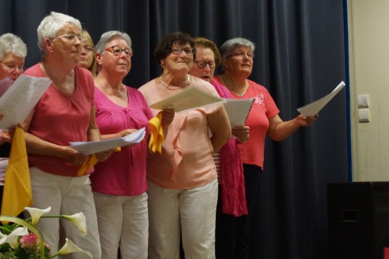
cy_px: 95
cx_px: 104
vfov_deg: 10.7
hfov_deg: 15.9
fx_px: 1383
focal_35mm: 128
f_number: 5.6
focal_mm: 50
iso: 1600
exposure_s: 1/50
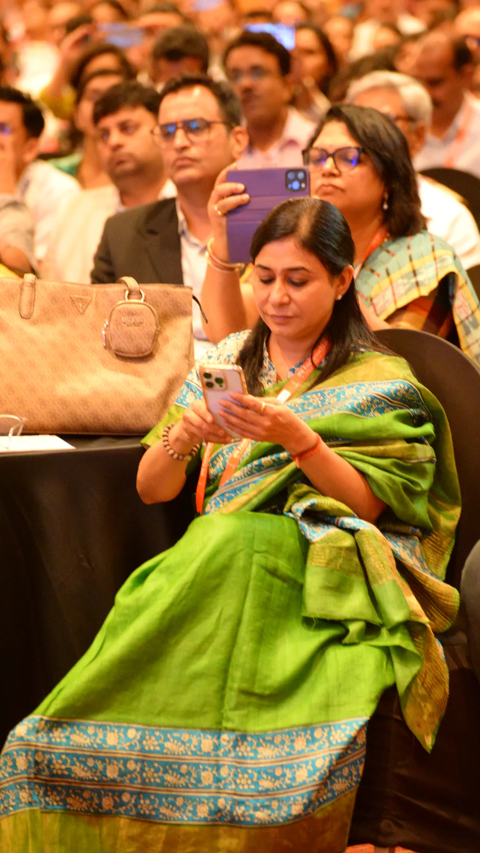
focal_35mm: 205
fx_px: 4638
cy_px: 427
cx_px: 276
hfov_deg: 5.9
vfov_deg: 10.5
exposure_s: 1/80
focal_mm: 195
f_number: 5.6
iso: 6400
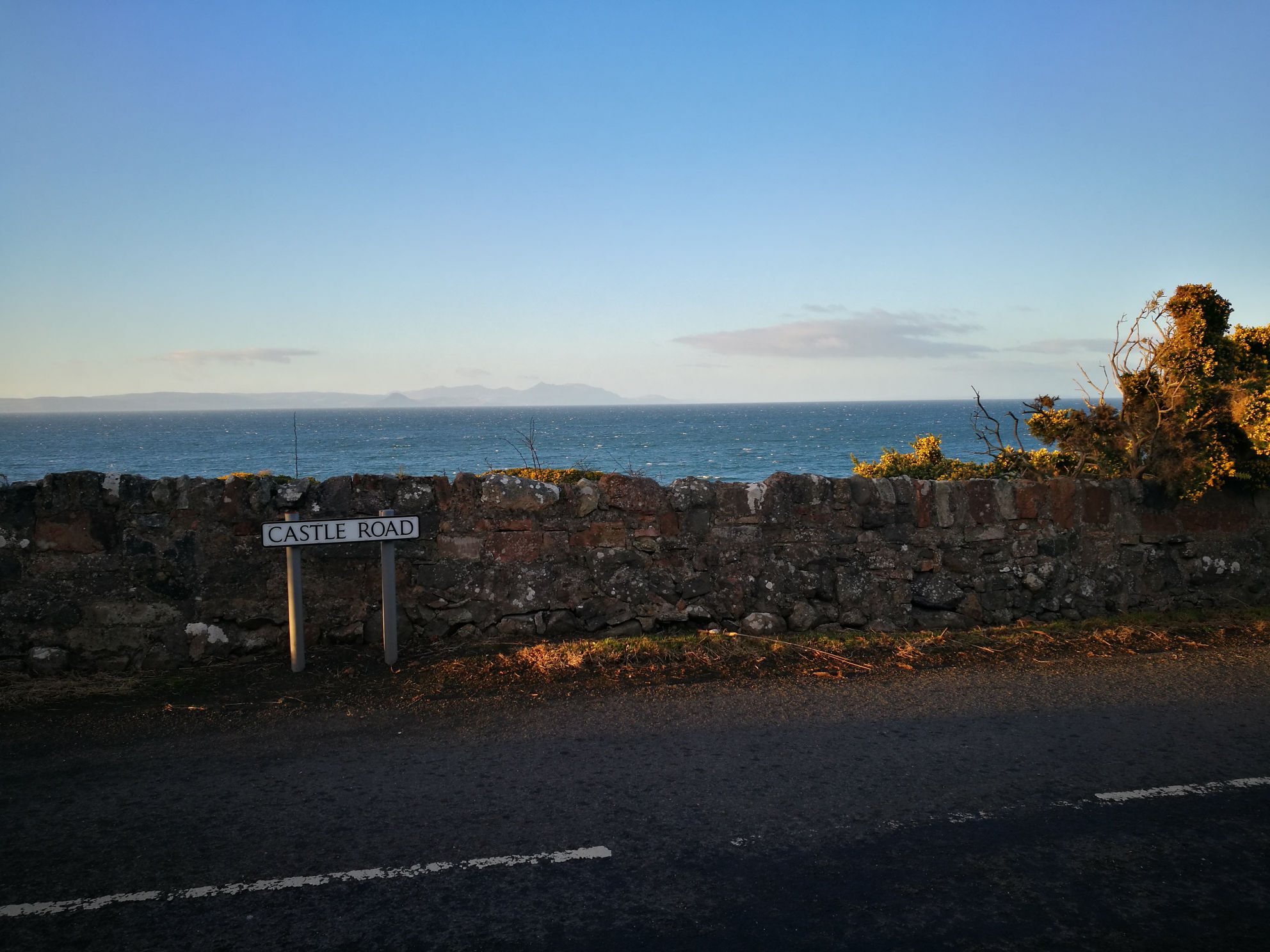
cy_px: 476
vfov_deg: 51.4
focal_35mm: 27
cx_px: 635
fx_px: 991
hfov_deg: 65.3
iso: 50
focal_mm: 4.5
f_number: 2.2
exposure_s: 1/265
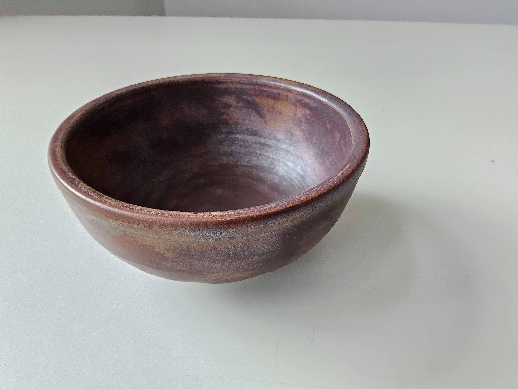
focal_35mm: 23
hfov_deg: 73.9
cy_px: 194
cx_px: 259
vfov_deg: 58.9
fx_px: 344
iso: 1000
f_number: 2
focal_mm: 3.08
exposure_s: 1/120
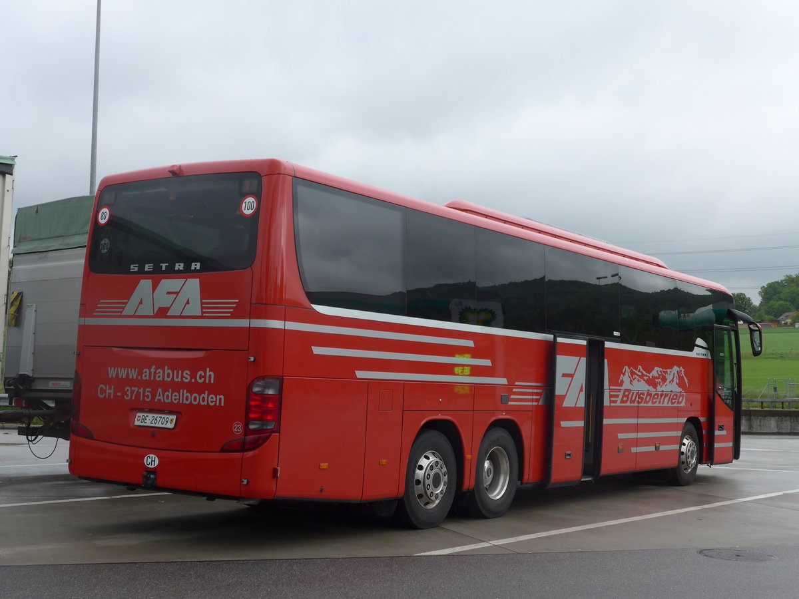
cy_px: 300
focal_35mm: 49
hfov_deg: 38.9
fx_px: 1131
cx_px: 400
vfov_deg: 29.7
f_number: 3.2
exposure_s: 1/320
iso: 80
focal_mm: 10.1
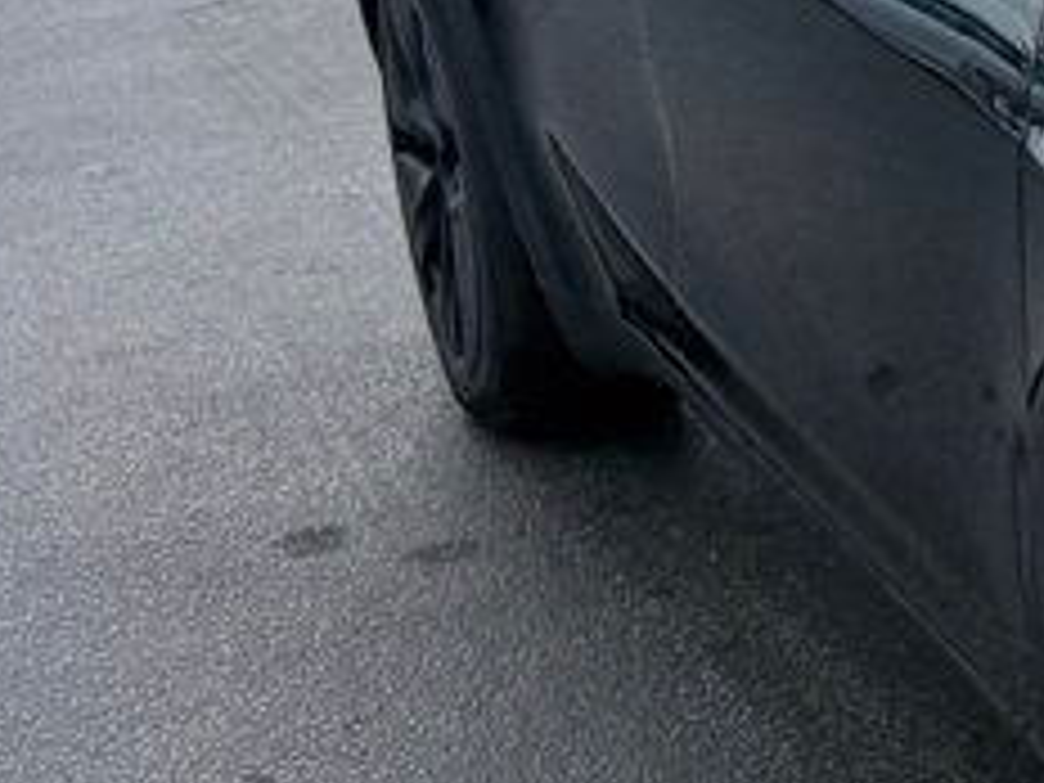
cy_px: 207
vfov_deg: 13.9
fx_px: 3197
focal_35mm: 106
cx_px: 2164
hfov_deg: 14.8
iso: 80
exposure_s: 1/4673
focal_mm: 6.76
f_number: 1.78
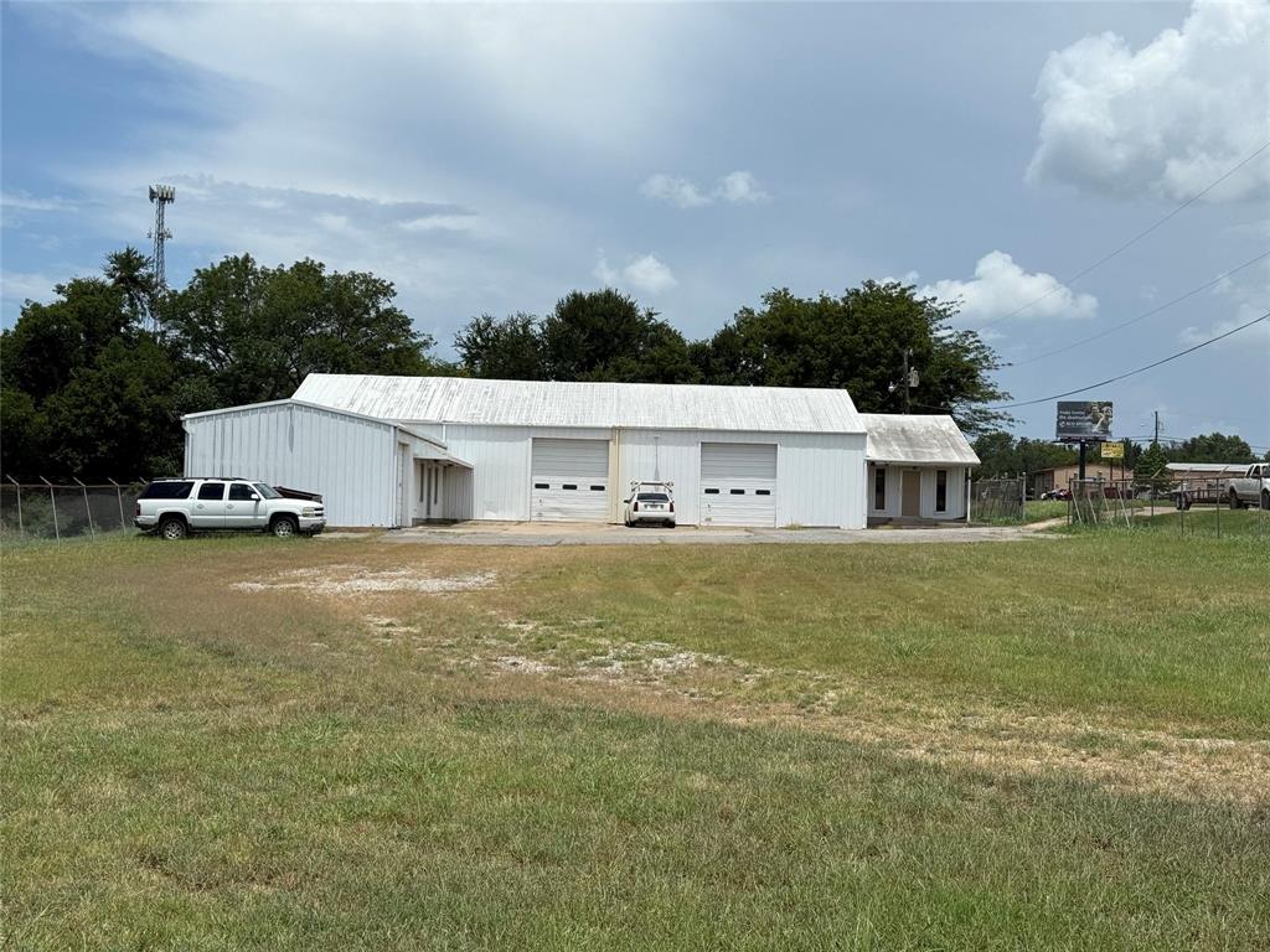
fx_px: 1761
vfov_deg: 30.3
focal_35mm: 48
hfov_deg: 39.7
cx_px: 635
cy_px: 476
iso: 64
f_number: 1.78
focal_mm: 6.76
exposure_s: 1/9901
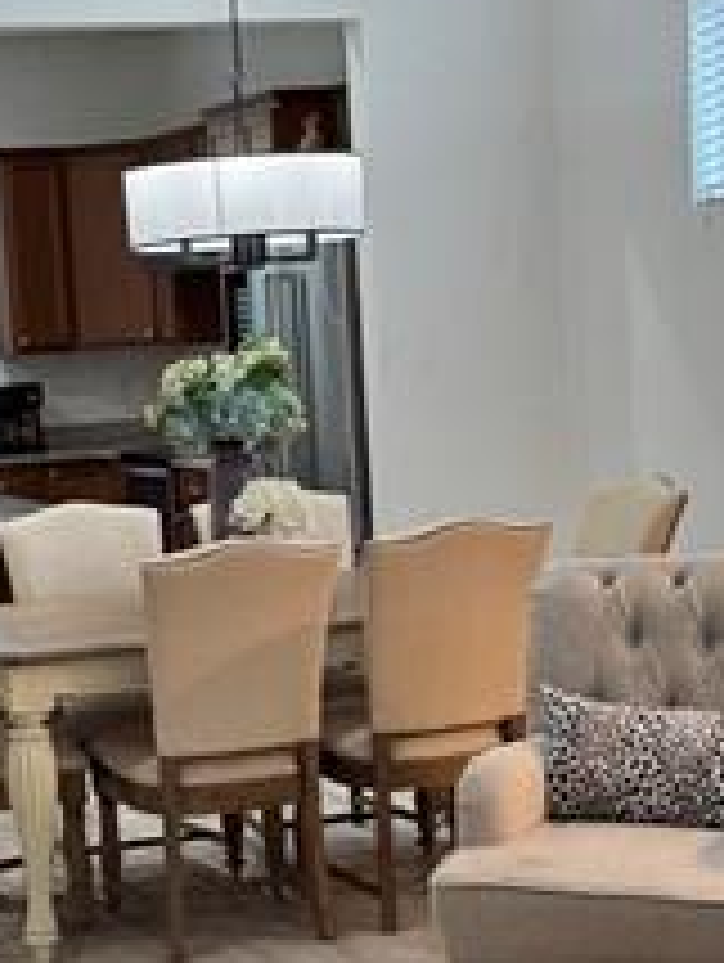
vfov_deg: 22.6
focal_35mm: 86
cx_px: 265
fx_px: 2394
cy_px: 648
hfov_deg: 17.2
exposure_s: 1/120
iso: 160
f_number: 1.78
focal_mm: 6.76
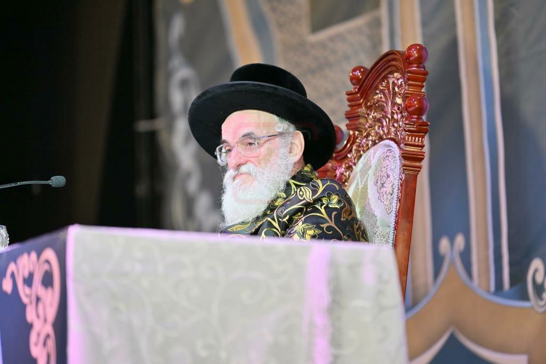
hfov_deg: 10.3
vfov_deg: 6.9
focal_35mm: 200
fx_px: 3034
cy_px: 182
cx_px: 273
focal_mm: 200
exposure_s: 1/200
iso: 400
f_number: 2.8
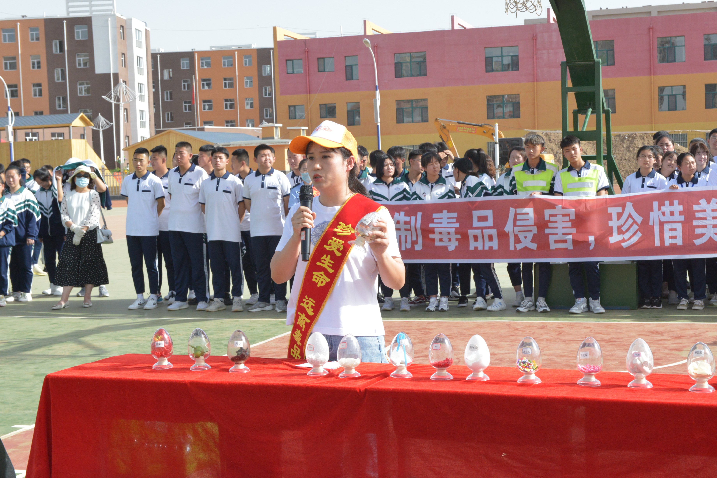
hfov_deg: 34.5
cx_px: 358
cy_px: 239
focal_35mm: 58
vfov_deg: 23.4
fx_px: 1155
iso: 3200
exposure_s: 1/800
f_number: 14
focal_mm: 58
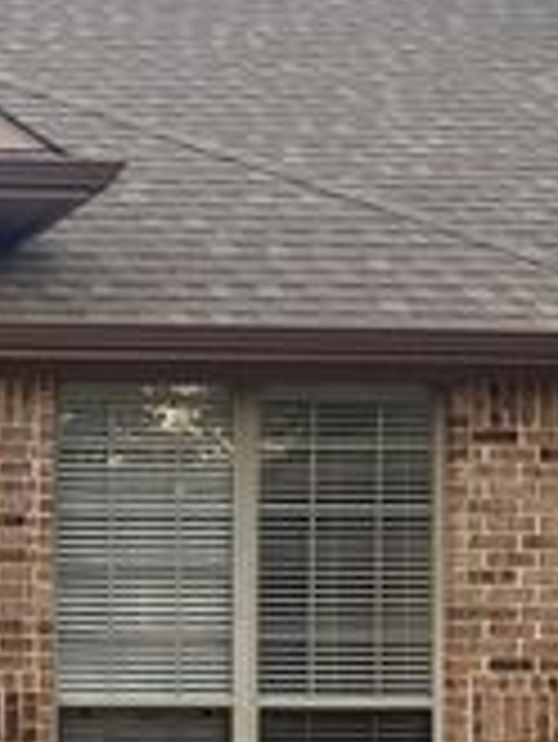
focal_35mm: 97
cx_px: -392
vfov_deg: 20.0
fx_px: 2082
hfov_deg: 13.9
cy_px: 596
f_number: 1.78
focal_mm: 6.76
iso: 80
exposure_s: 1/153
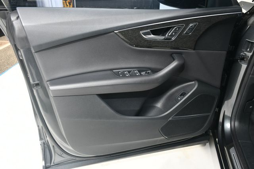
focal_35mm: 33
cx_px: 127
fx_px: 233
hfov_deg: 57.2
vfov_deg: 39.9
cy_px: 84
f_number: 5.6
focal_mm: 22
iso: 100
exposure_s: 1/160
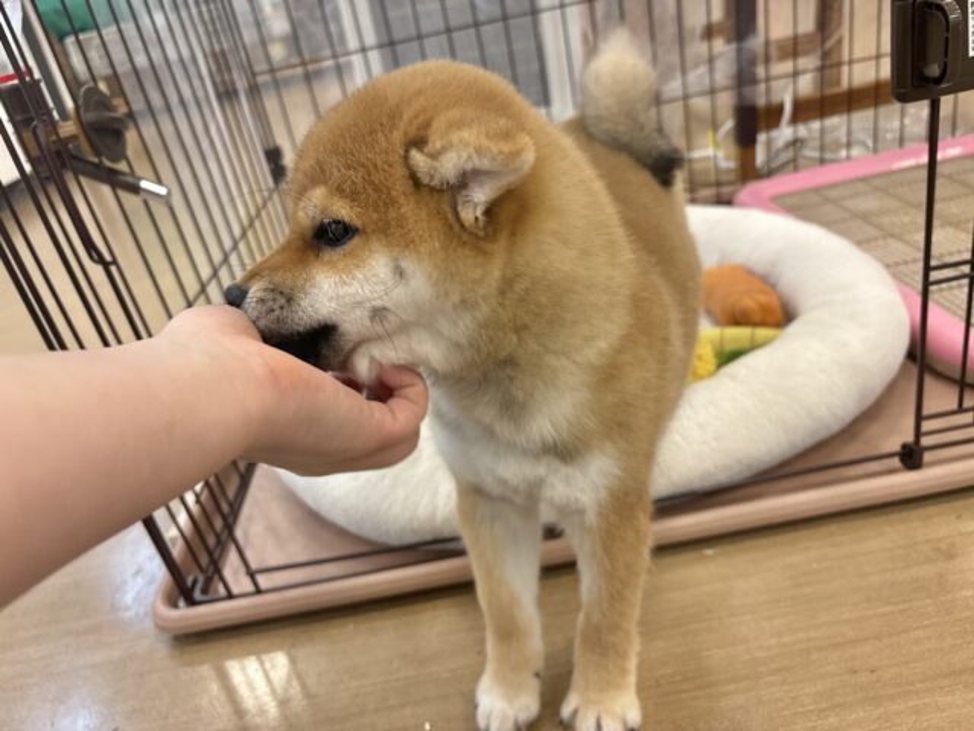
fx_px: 732
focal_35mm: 26
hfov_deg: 67.3
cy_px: 366
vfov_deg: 53.1
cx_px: 487
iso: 80
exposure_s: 1/50
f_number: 1.6
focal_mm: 5.96
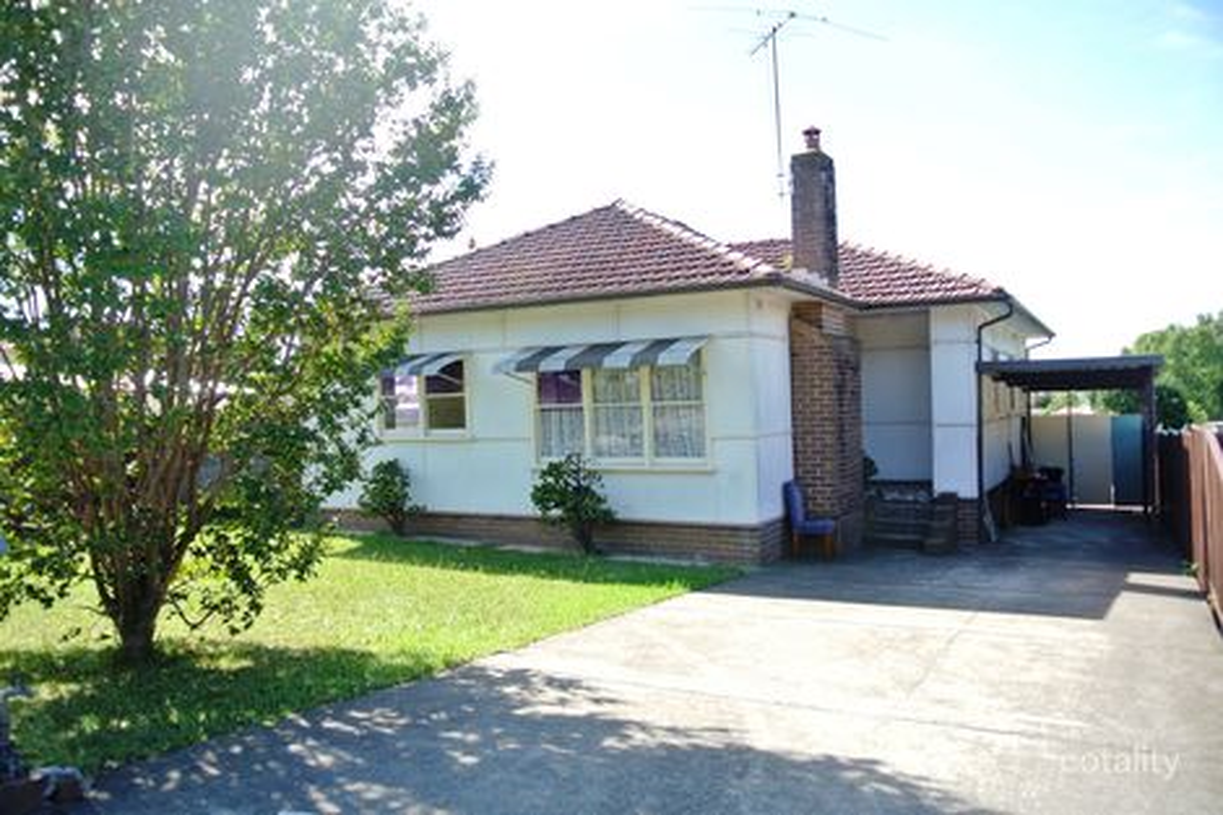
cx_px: 612
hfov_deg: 67.4
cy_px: 408
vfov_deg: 47.9
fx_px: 917
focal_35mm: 27
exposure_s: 1/250
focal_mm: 10
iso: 100
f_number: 4
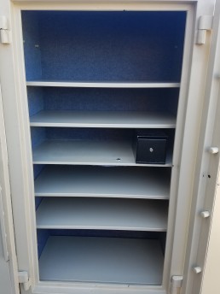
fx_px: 220
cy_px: 147
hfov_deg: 53.1
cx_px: 110
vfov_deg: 67.3
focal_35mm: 26
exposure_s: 1/182
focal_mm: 4.2
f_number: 1.7
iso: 50
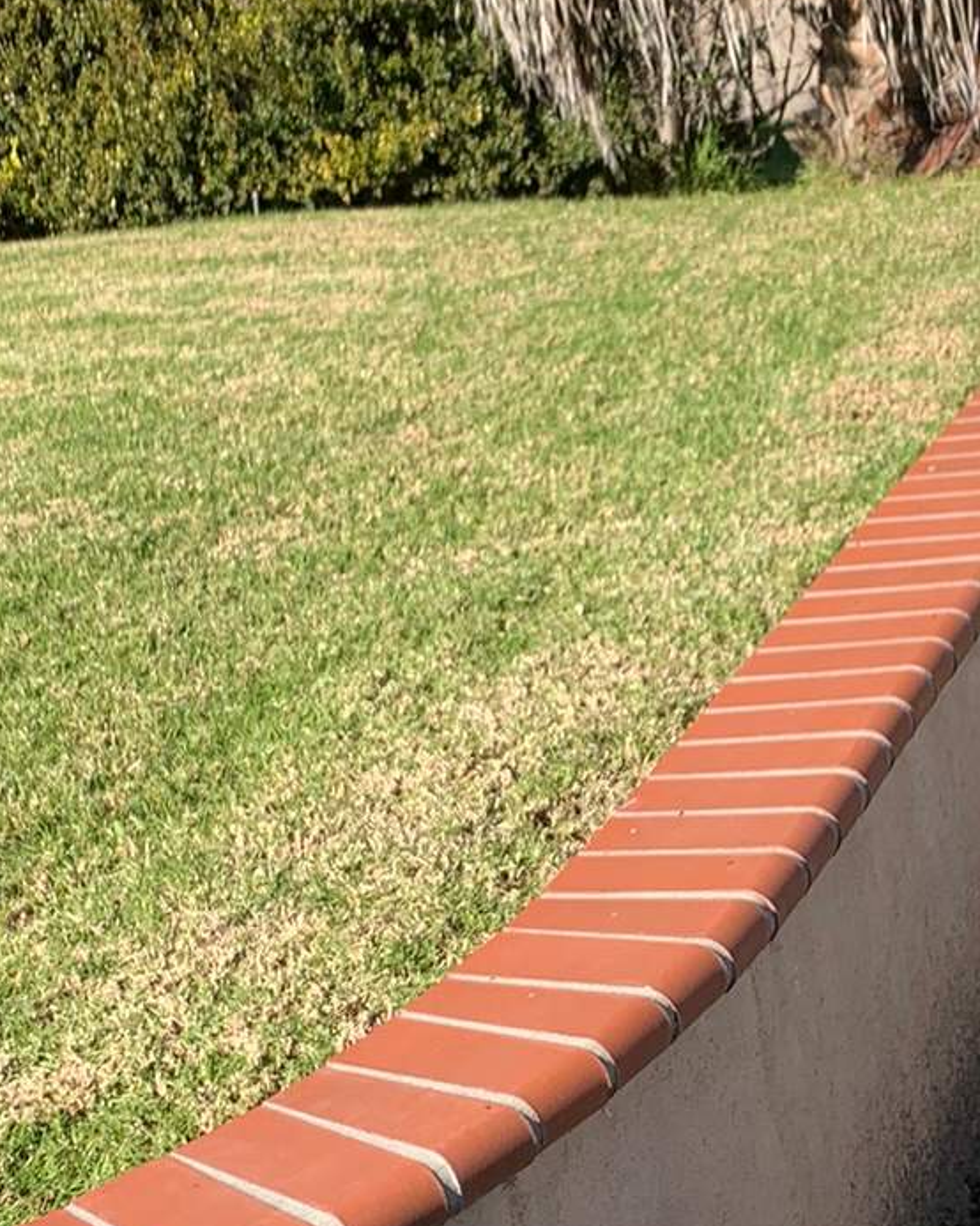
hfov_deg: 20.4
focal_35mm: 75
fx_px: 2720
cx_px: 642
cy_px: 941
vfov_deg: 25.1
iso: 25
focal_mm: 4.25
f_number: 1.8
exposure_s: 1/1368
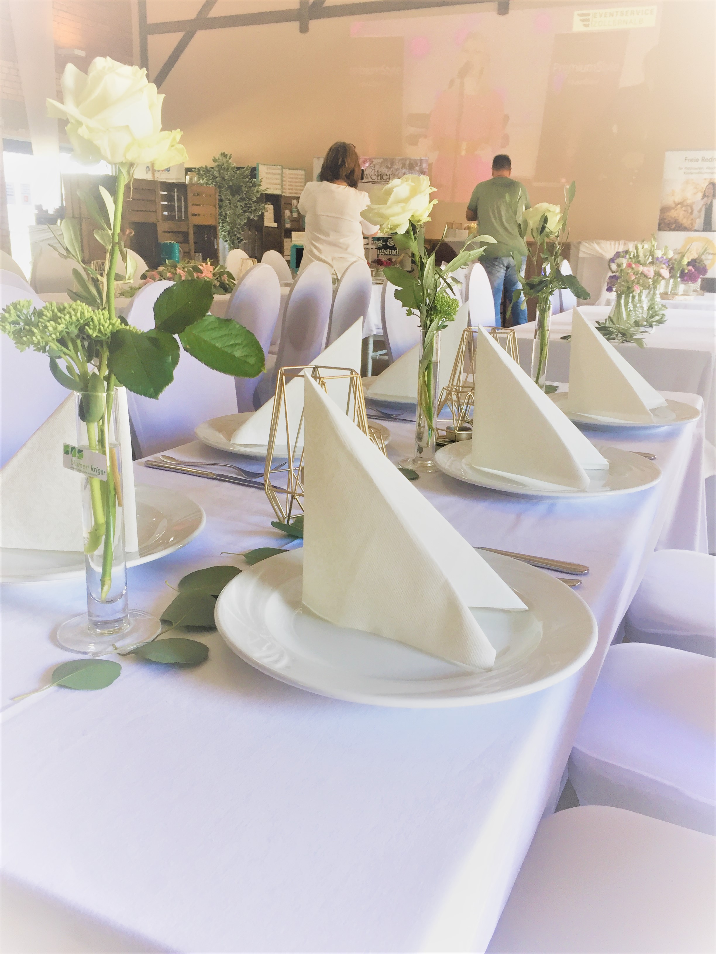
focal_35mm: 29
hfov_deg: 48.2
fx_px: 800
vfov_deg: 61.7
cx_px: 358
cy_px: 477
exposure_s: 1/33
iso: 32
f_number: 2.2
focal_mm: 4.15
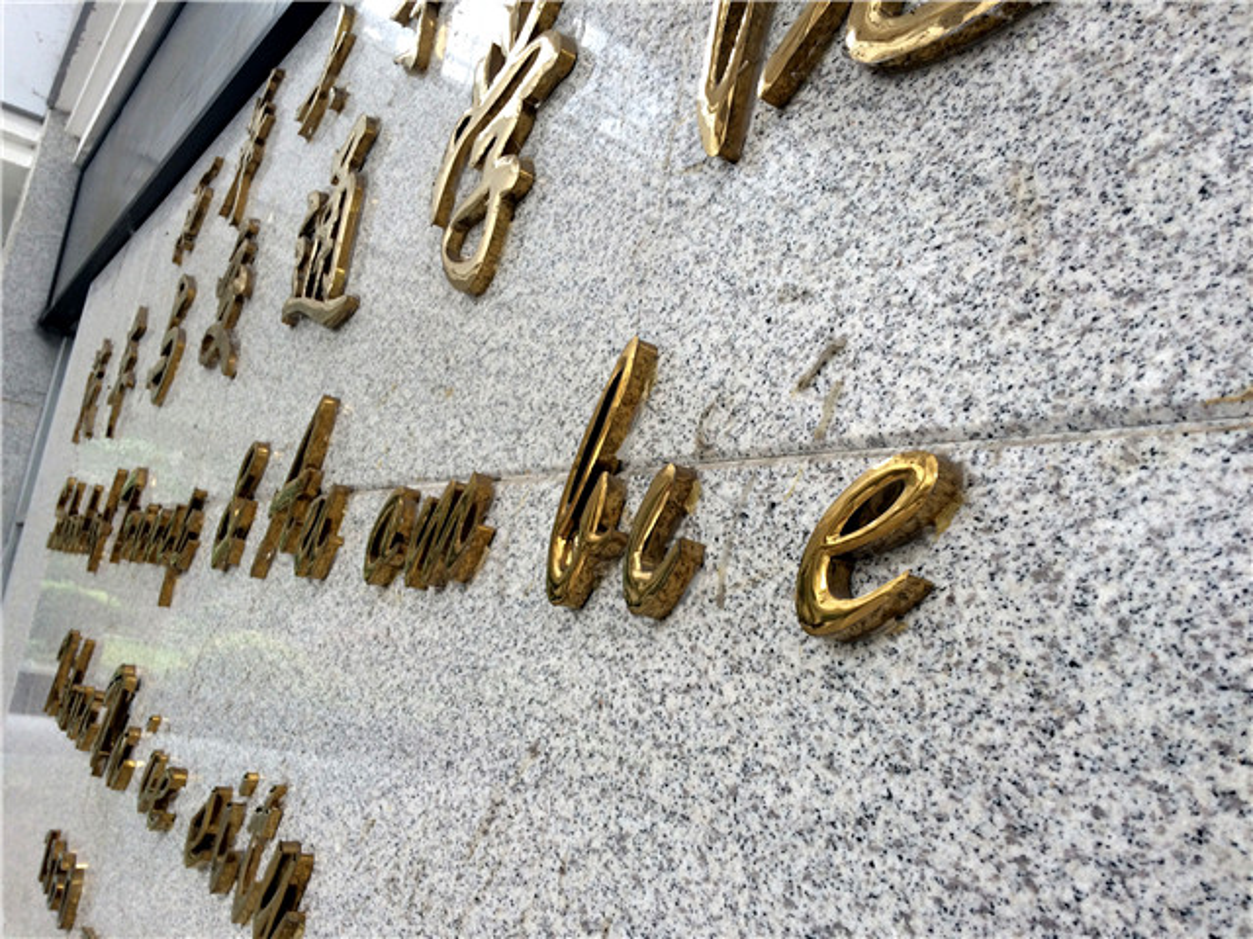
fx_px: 1050
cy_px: 470
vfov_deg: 48.2
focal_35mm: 29
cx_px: 626
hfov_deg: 61.7
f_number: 2.2
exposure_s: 1/102
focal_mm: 4.15
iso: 32
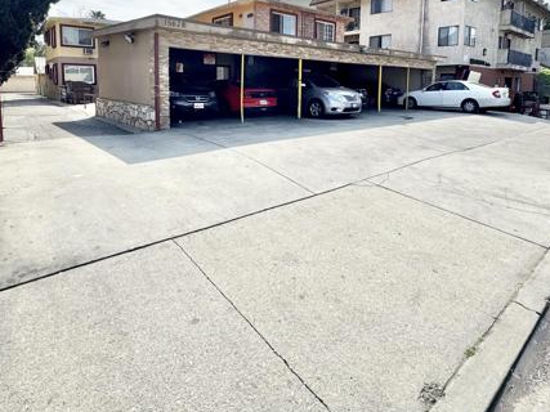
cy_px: 116
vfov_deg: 60.8
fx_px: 334
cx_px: 258
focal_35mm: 21
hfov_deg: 78.9
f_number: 2.2
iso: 50
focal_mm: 2.22
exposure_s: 1/2415
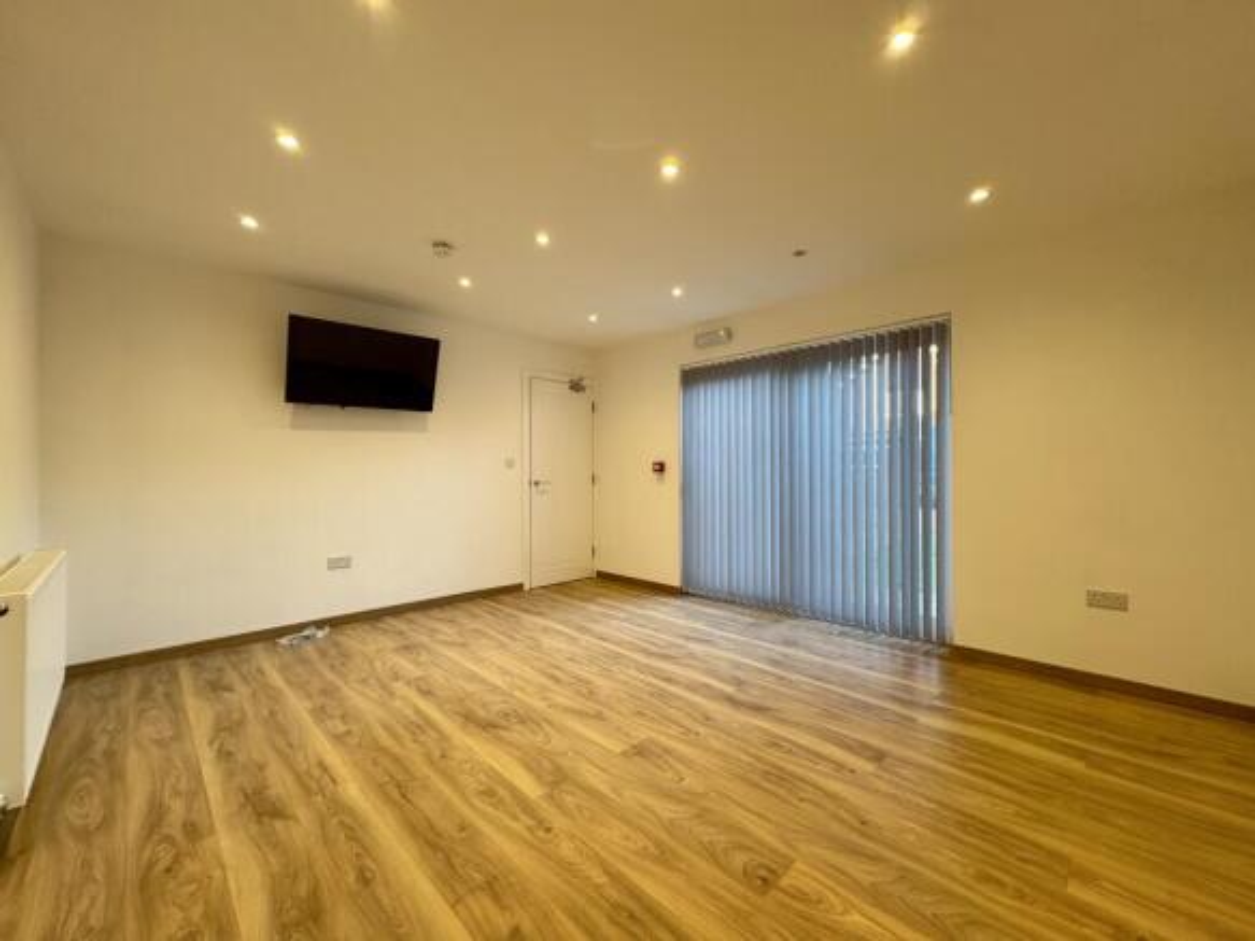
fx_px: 507
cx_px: 628
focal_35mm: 14
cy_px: 470
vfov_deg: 85.7
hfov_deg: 102.1
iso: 200
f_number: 2.2
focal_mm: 2.22
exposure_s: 1/100
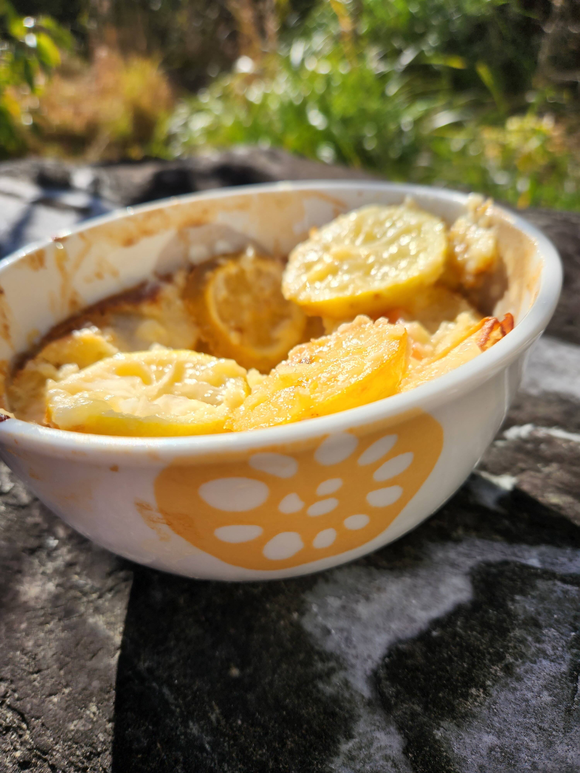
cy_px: 386
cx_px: 290
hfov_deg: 58.9
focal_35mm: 23
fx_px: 514
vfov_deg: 73.9
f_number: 1.8
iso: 20
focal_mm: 5.4
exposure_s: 1/1650
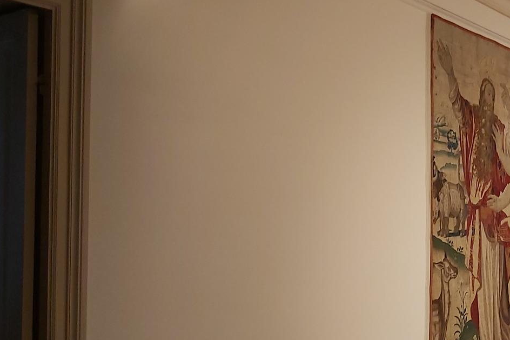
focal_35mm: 55
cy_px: 198
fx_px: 779
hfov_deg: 34.5
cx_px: 447
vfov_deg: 24.6
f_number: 1.7
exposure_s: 1/50
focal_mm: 3.92
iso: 160
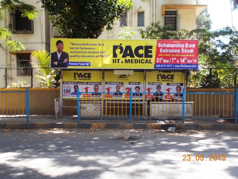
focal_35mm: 39
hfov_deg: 47.9
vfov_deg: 36.8
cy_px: 90
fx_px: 268
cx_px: 119
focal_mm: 6.9
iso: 80
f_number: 3.9
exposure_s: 1/80
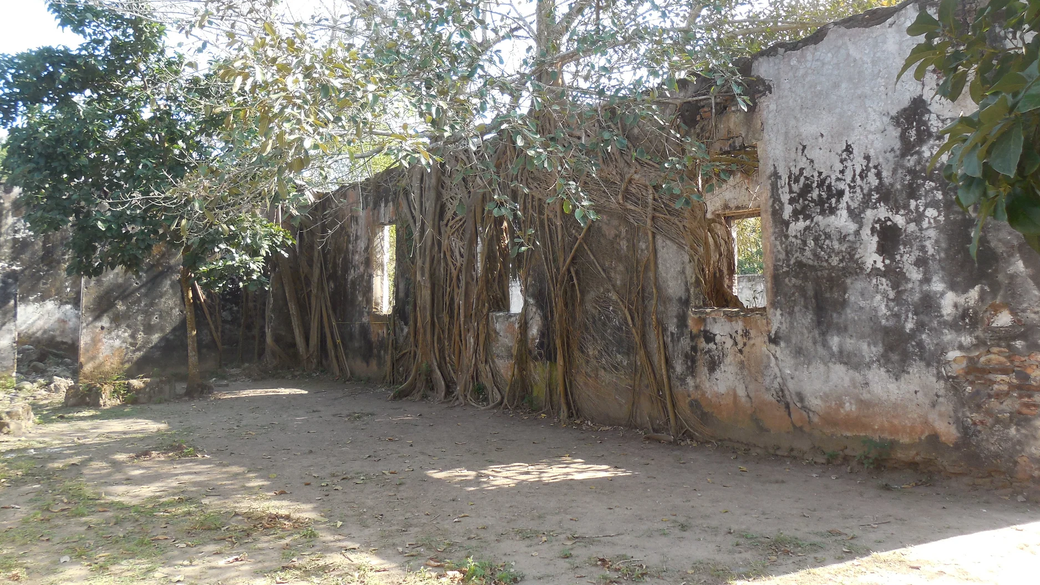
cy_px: 198
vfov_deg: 39.7
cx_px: 524
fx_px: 800
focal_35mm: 29
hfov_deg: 66.1
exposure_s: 1/160
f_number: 3.5
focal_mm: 4.6
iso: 125
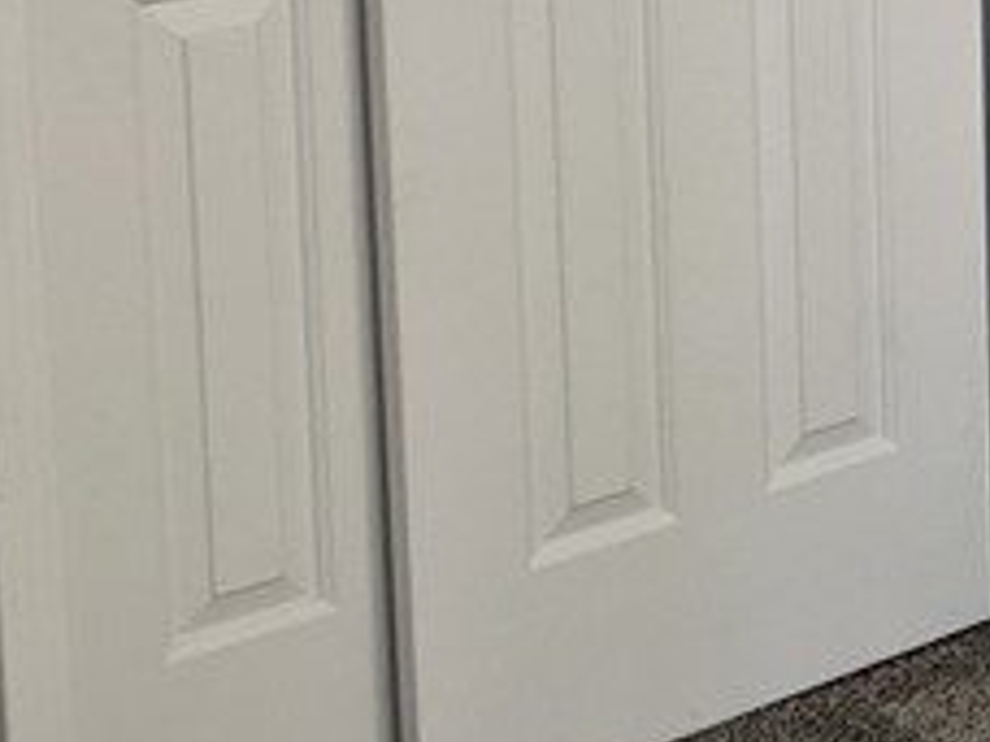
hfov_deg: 14.4
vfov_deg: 11.7
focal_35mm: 121
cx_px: 1759
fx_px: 3461
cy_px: -395
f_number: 1.8
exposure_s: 1/41.2
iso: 117
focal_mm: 4.44
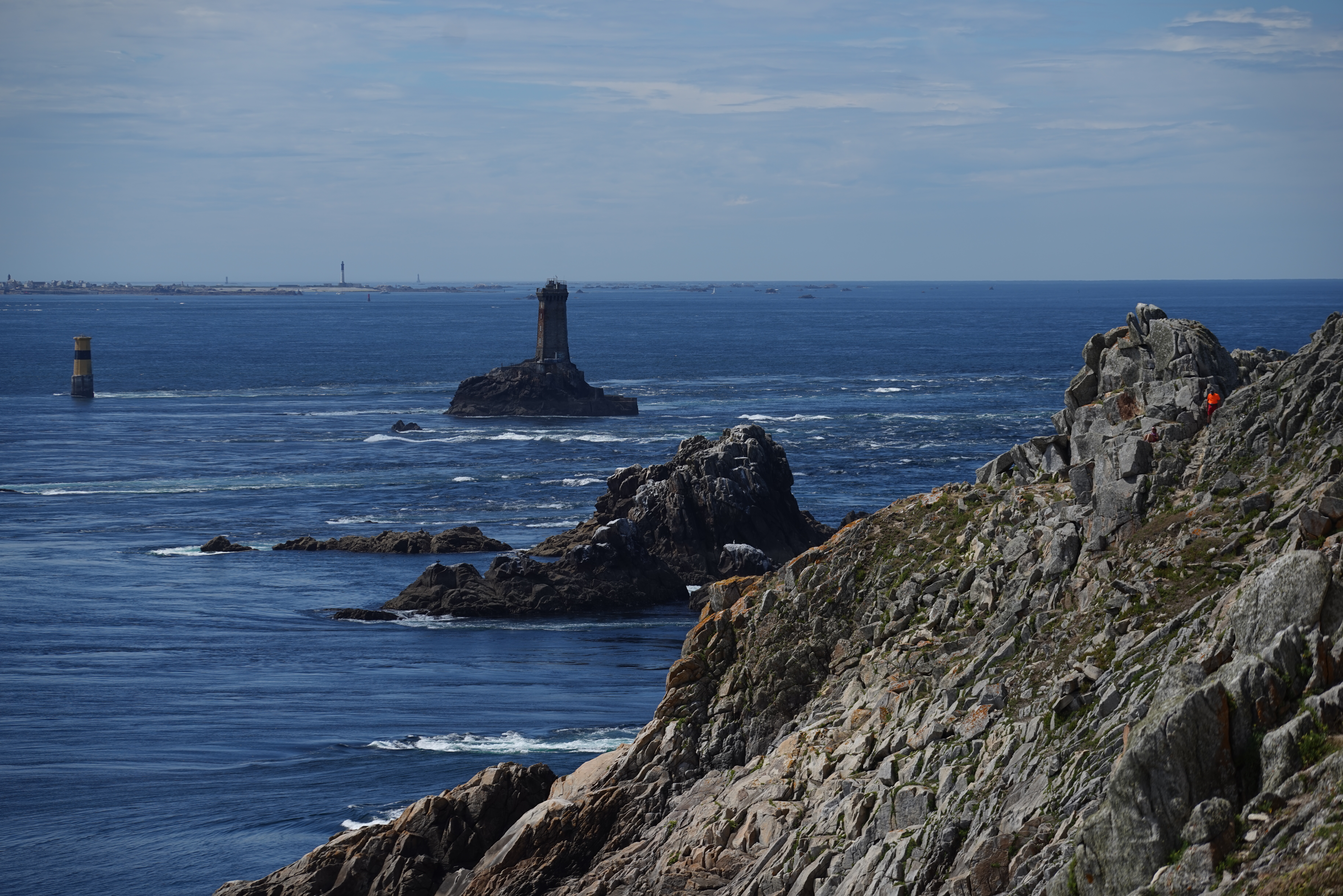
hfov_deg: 14.6
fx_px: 5224
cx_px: 672
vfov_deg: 9.8
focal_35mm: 140
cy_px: 448
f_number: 5
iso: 50
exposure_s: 1/800
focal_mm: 140
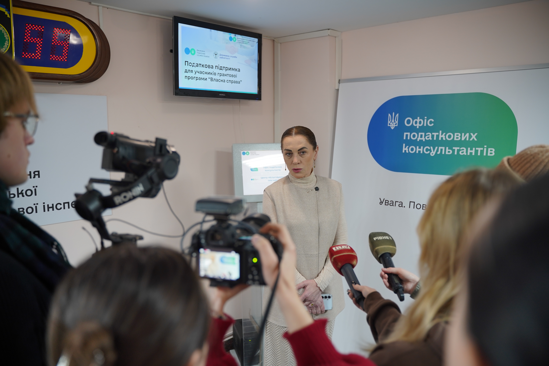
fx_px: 457
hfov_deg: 61.9
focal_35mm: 30
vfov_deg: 43.6
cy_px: 183
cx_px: 274
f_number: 2.8
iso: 320
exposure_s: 1/60
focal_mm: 30
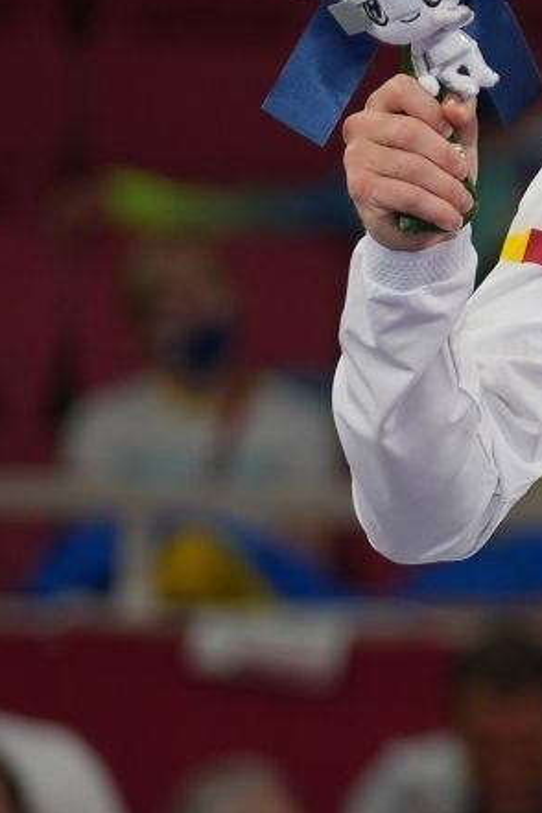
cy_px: 343
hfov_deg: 1.4
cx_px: 1624
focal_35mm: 1005
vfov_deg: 2.1
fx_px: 22694
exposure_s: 1/250
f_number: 2.8
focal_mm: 164
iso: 125
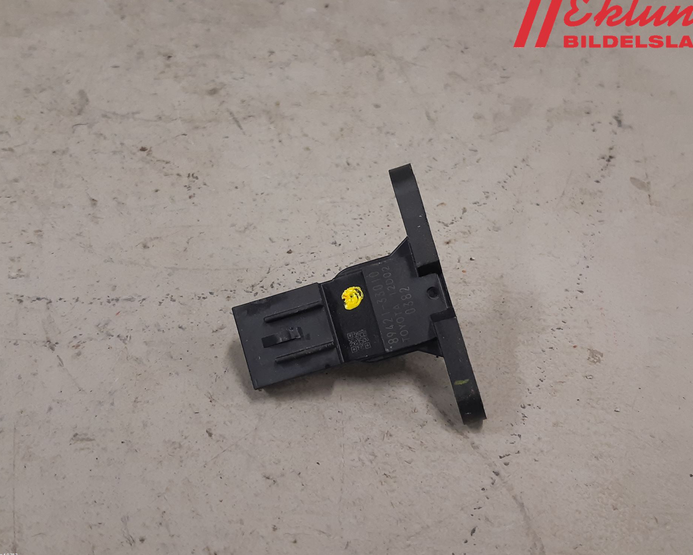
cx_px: 360
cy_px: 271
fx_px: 574
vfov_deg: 51.5
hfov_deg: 62.2
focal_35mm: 28
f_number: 1.7
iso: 125
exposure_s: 1/50
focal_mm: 3.93
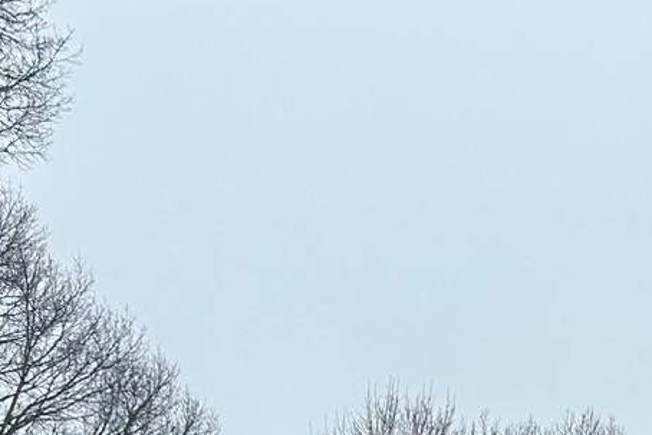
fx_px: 2210
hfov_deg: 16.2
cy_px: 1049
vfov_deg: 9.9
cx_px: 742
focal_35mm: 122
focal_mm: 5.7
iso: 50
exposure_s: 1/2045
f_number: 1.5
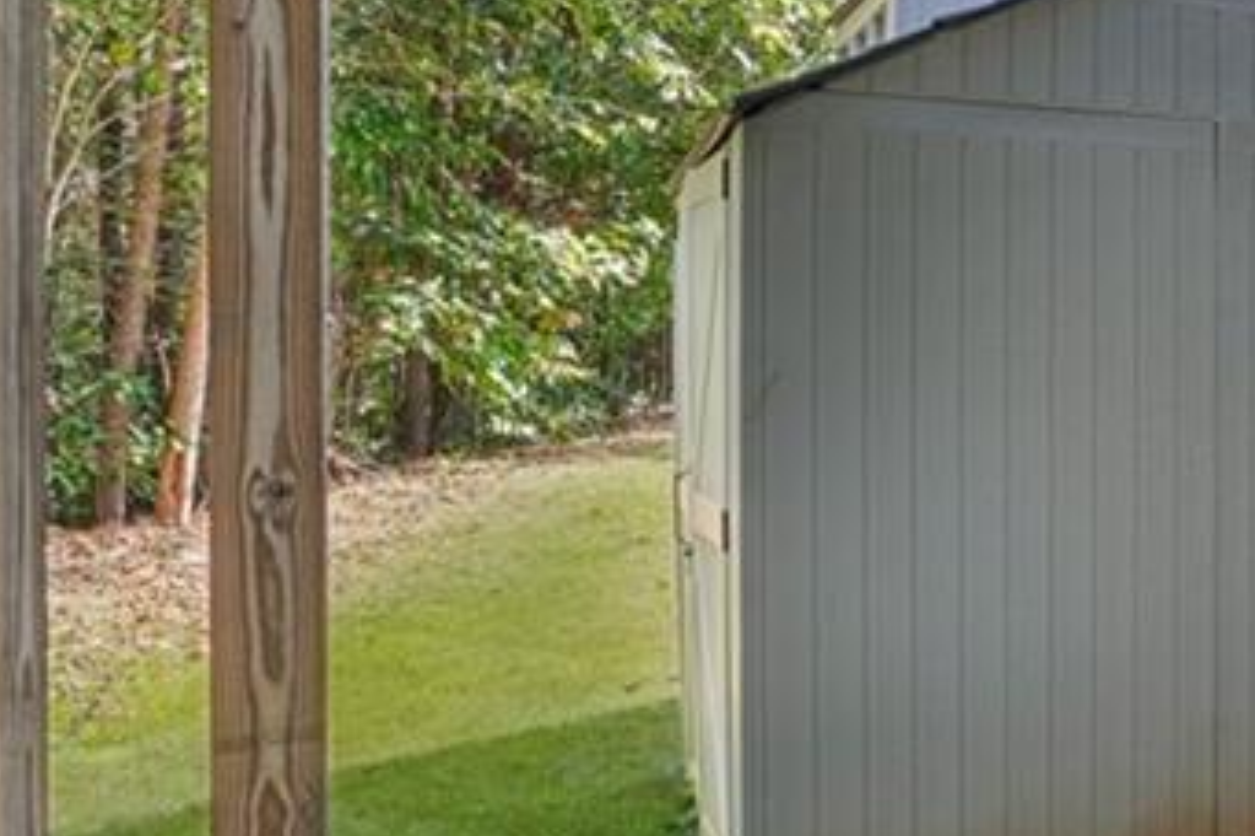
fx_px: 1463
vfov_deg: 31.9
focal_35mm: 42
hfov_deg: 30.4
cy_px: 403
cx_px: 1803
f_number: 8
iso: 100
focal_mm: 14
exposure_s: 1/20
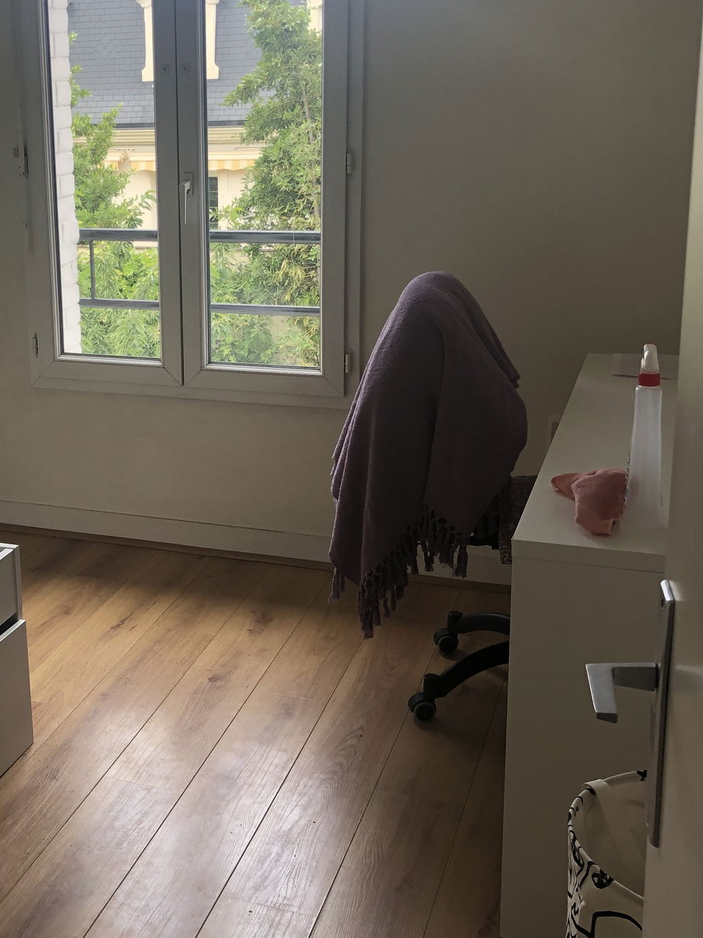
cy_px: 395
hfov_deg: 29.3
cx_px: 101
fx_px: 1300
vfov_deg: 39.6
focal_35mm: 48
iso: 32
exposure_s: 1/120
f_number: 1.8
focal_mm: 4
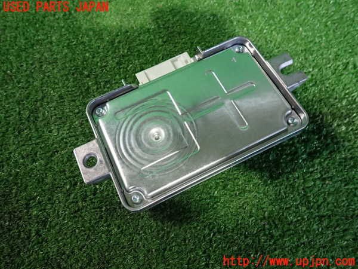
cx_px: 179
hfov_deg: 69.4
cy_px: 134
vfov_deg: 54.9
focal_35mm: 25
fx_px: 259
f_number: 2
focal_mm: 4.5
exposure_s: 1/30
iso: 400
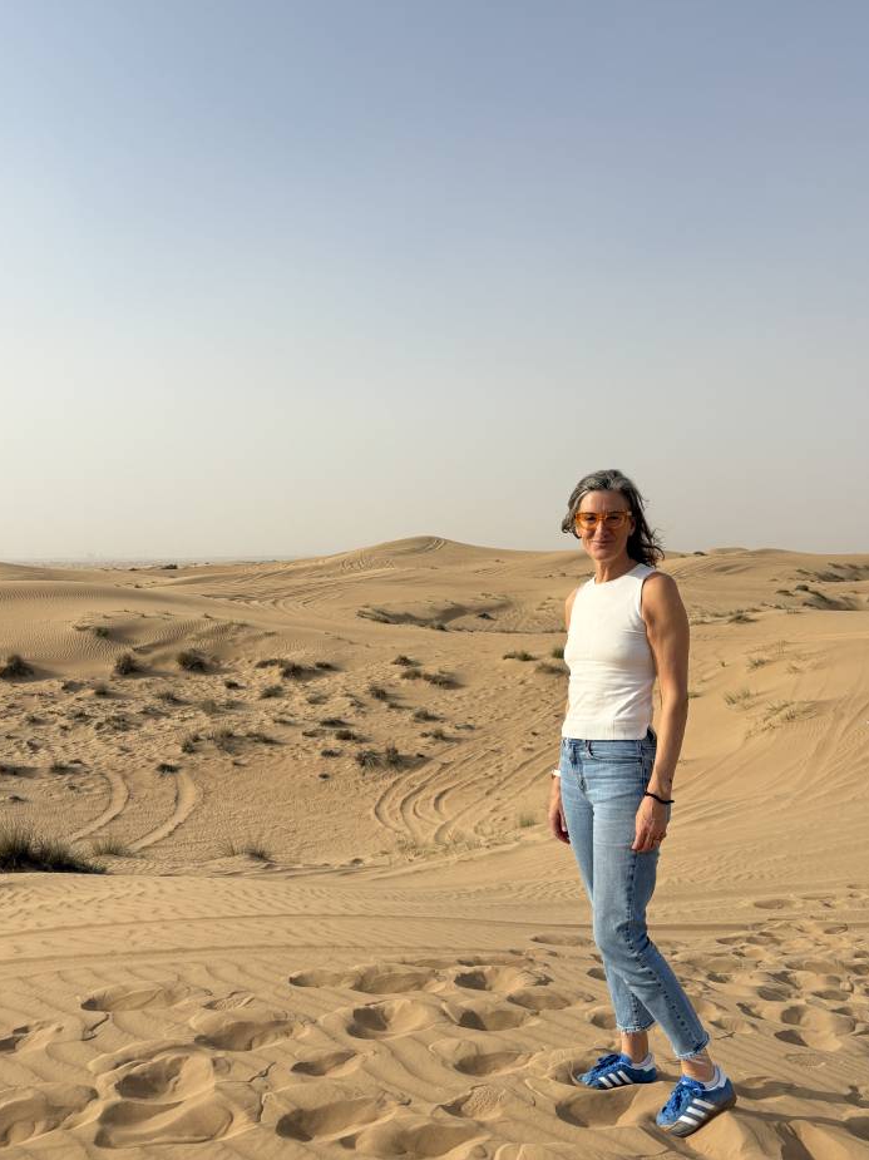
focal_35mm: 30
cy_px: 606
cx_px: 435
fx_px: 1005
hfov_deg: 46.8
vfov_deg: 60.0
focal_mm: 5.96
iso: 50
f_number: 1.6
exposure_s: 1/6329
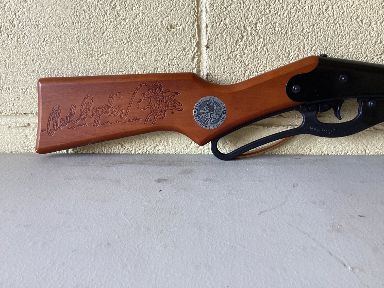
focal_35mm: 31
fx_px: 344
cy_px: 144
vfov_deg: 45.4
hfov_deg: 58.3
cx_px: 192
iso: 40
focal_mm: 3.3
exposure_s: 1/120
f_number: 2.4
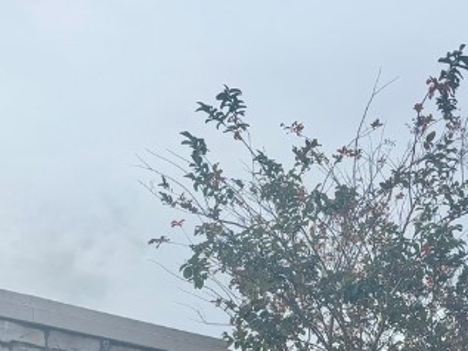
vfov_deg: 16.5
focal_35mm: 84
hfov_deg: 23.2
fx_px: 1136
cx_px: 314
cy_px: 473
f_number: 1.6
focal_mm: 5.96
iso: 50
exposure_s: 1/4630
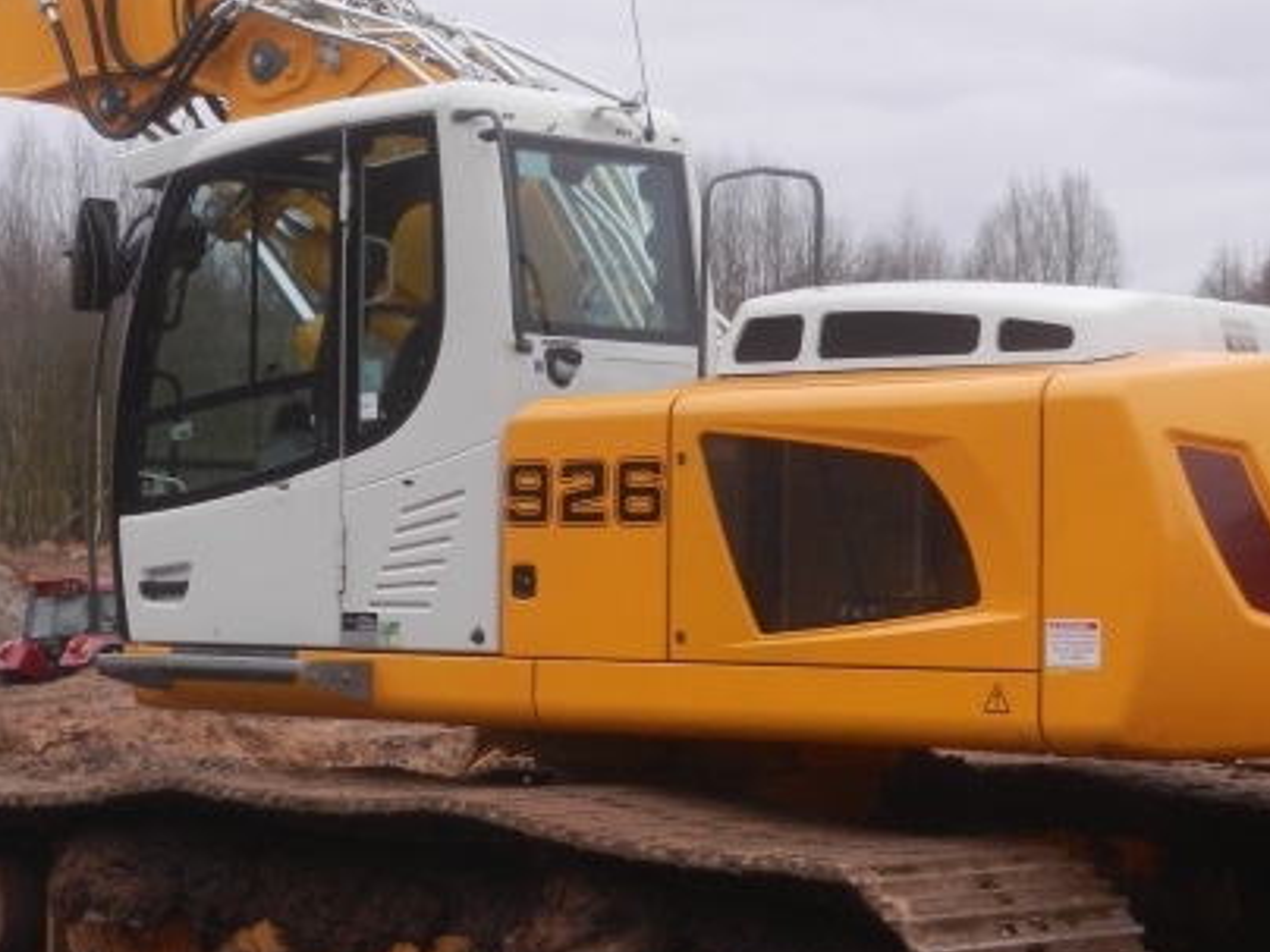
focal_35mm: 89
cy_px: 427
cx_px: 490
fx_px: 3265
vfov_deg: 16.6
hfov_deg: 22.0
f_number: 4.2
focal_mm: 8.2
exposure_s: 1/320
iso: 160
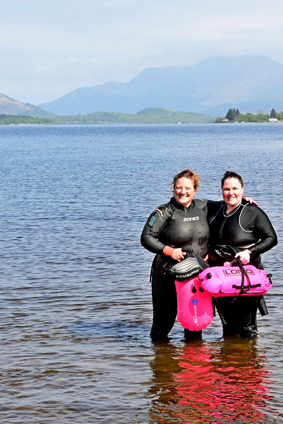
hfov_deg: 12.1
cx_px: 232
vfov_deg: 18.1
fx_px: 1332
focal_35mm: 113
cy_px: 212
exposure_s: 1/1600
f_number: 9
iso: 1250
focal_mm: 50
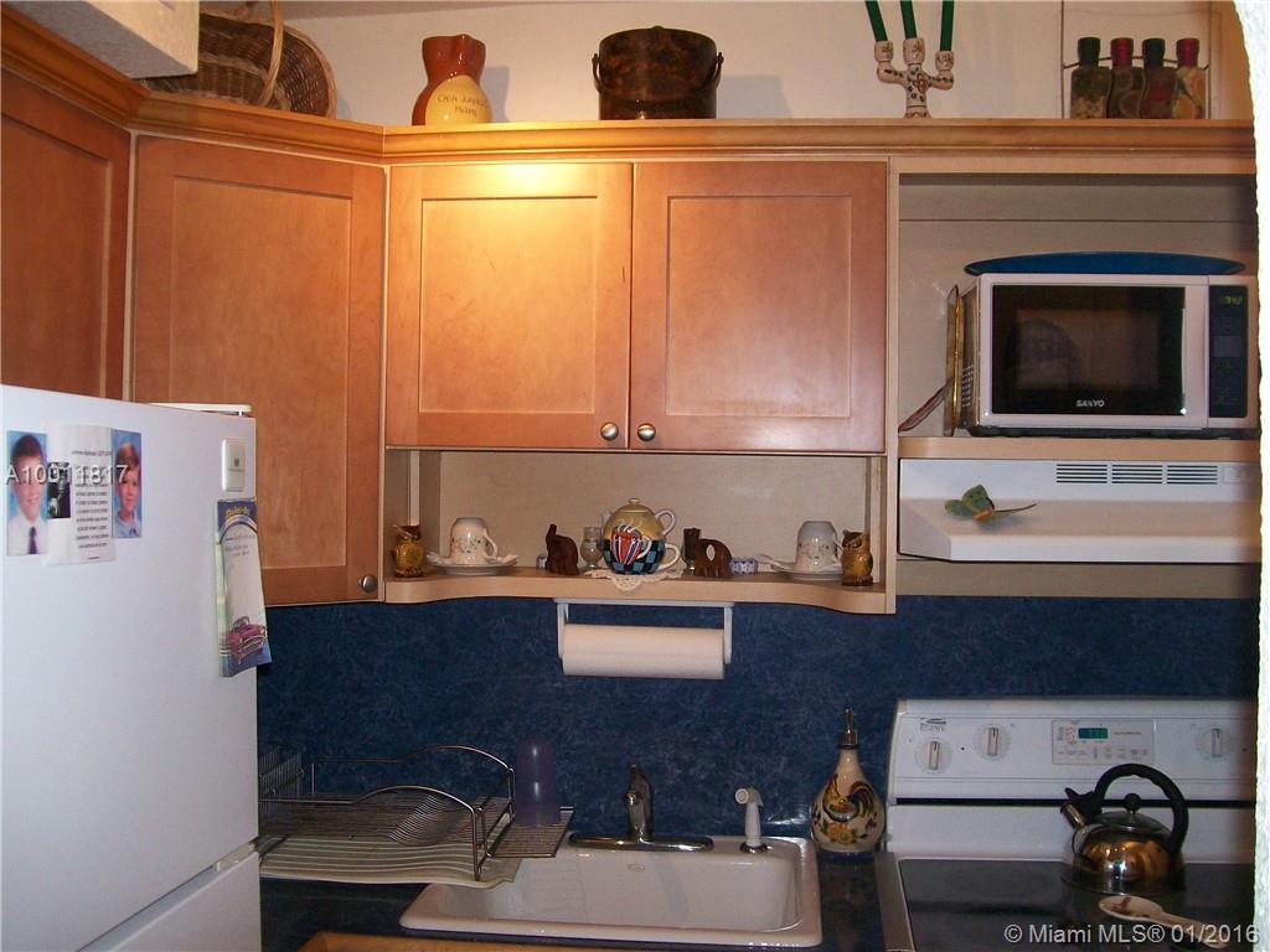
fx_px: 1321
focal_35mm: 36
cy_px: 476
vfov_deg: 39.7
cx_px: 635
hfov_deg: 51.4
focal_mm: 6
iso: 140
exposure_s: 1/64
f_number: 2.7
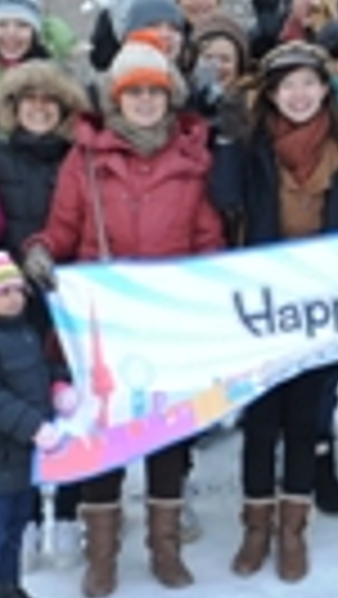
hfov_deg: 10.6
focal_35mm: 113
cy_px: 117
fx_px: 1797
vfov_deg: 18.8
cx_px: 383
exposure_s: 1/125
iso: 500
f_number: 4.5
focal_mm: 32
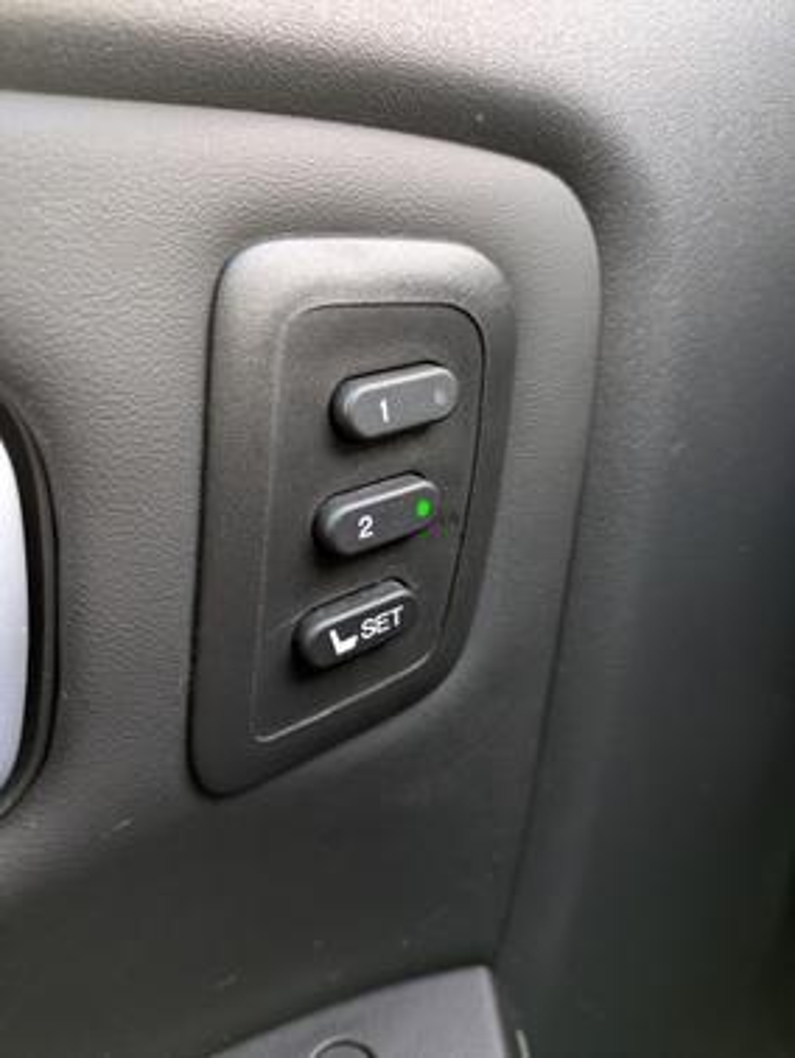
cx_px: 398
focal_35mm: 25
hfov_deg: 54.9
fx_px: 765
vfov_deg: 69.4
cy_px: 529
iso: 353
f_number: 1.89
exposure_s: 1/30
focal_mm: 5.43
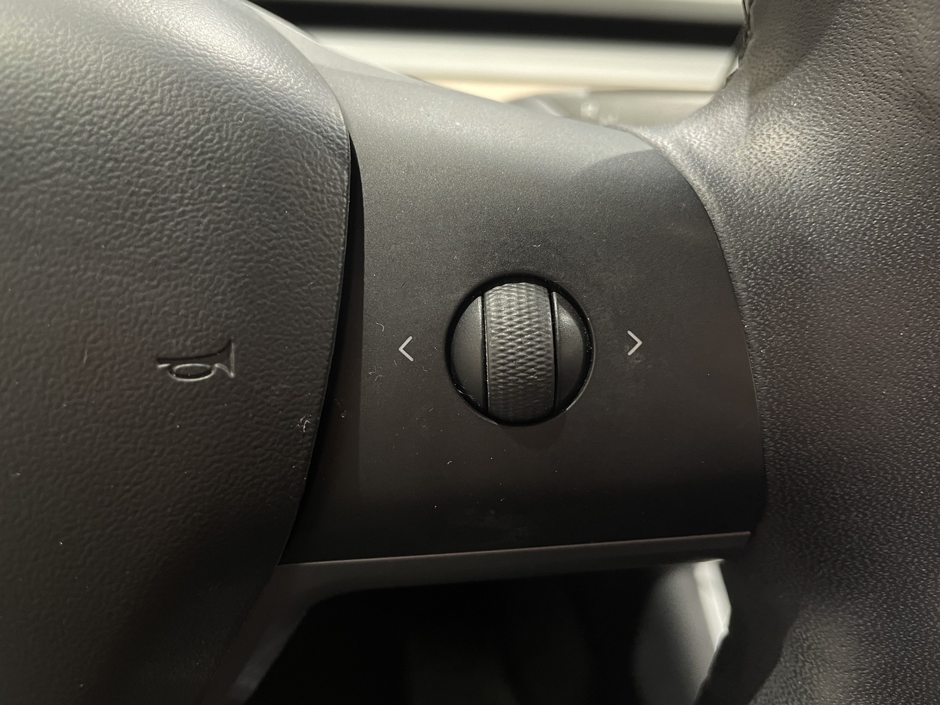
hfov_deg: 67.3
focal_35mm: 26
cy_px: 352
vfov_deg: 53.1
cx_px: 470
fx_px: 706
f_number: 1.6
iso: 400
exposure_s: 1/33
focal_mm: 4.2
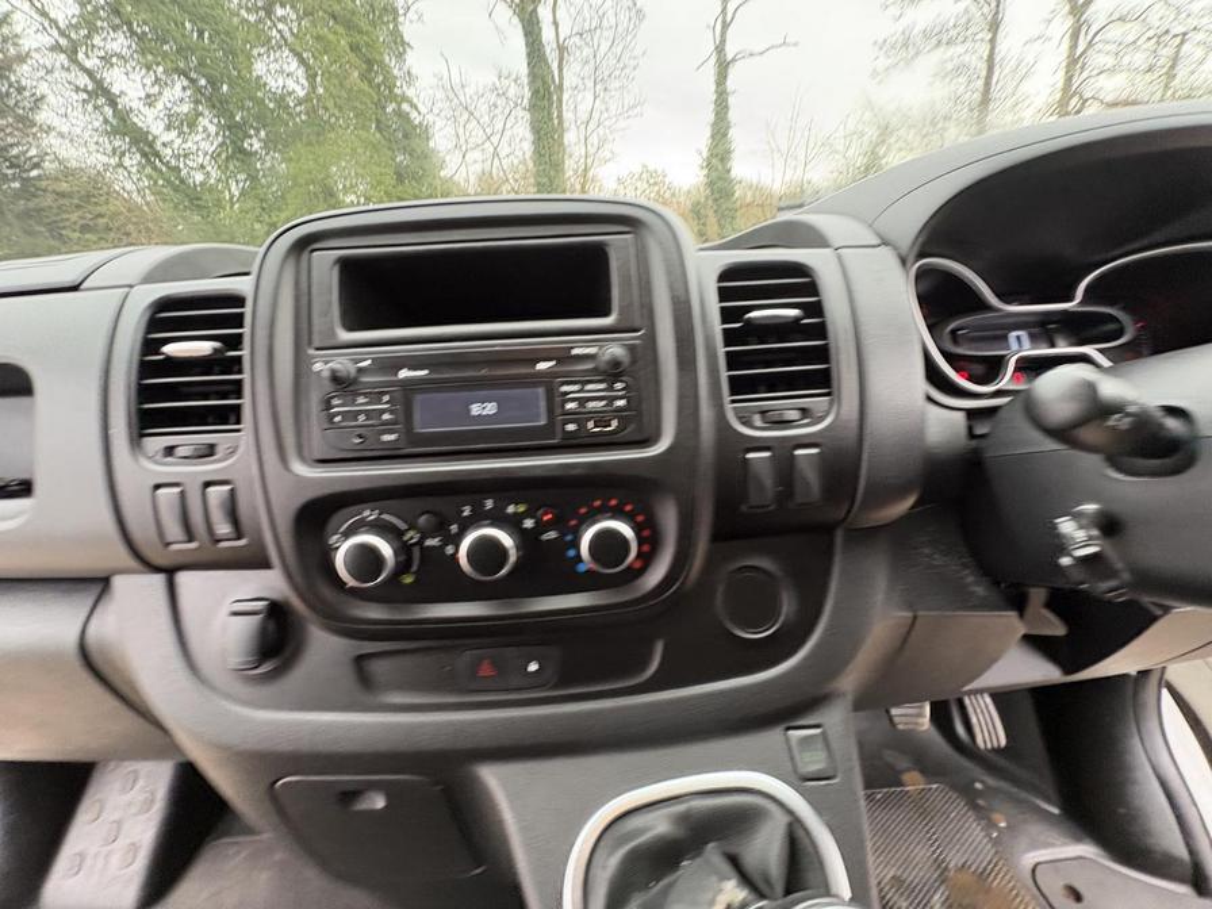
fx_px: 490
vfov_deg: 85.7
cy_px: 454
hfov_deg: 102.1
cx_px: 606
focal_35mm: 14
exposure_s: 1/60
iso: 320
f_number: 2.2
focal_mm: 2.22
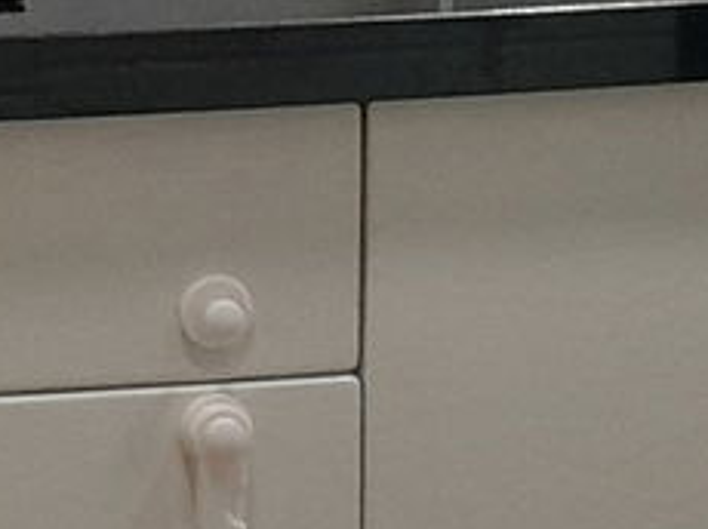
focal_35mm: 188
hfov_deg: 9.6
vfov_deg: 7.4
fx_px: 3841
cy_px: -717
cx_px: -828
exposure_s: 1/50
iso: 250
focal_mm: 4
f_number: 1.8
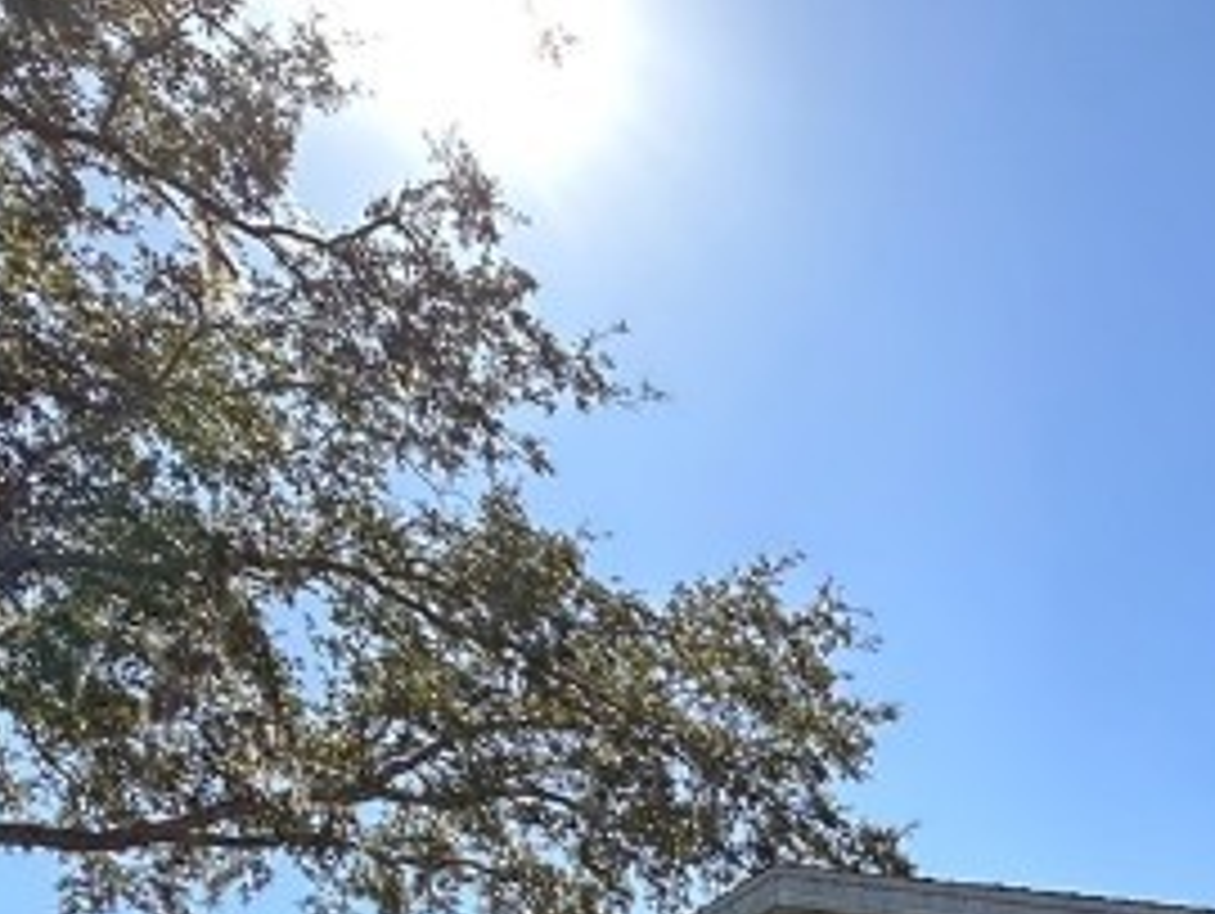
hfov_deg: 27.6
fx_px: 1862
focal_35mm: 53
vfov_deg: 21.3
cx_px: 1714
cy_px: 1504
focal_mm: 2.22
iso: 40
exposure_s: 1/515
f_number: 2.2
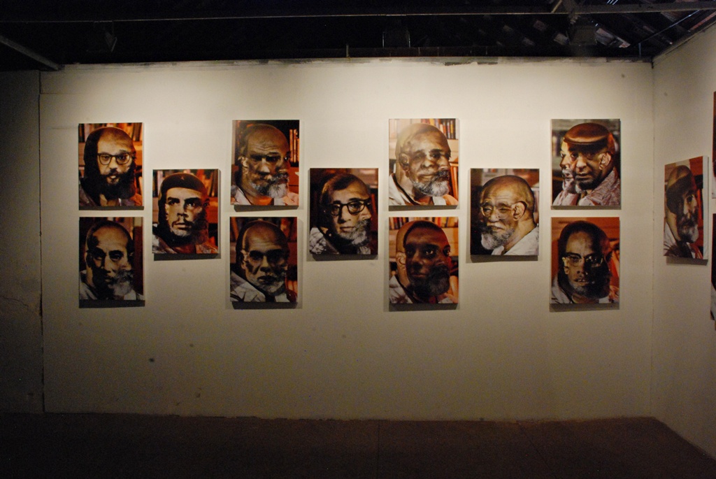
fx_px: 597
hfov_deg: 61.9
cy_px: 240
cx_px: 358
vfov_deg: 43.7
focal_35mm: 30
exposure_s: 1/10
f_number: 22
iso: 1600
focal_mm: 20
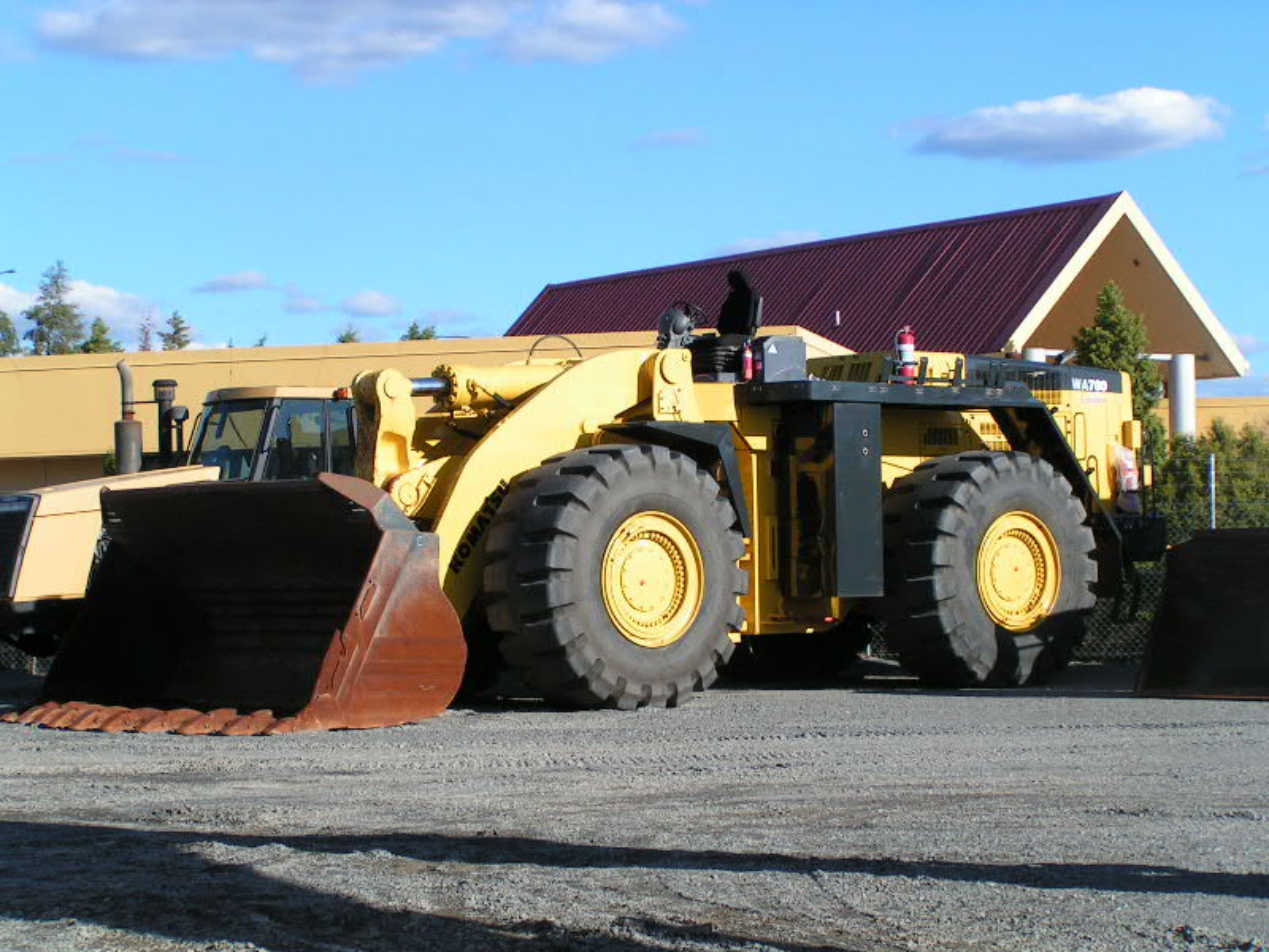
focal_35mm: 82
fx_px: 3006
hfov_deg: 23.8
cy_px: 476
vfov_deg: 18.0
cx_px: 634
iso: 50
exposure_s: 1/500
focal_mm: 12.6
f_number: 5
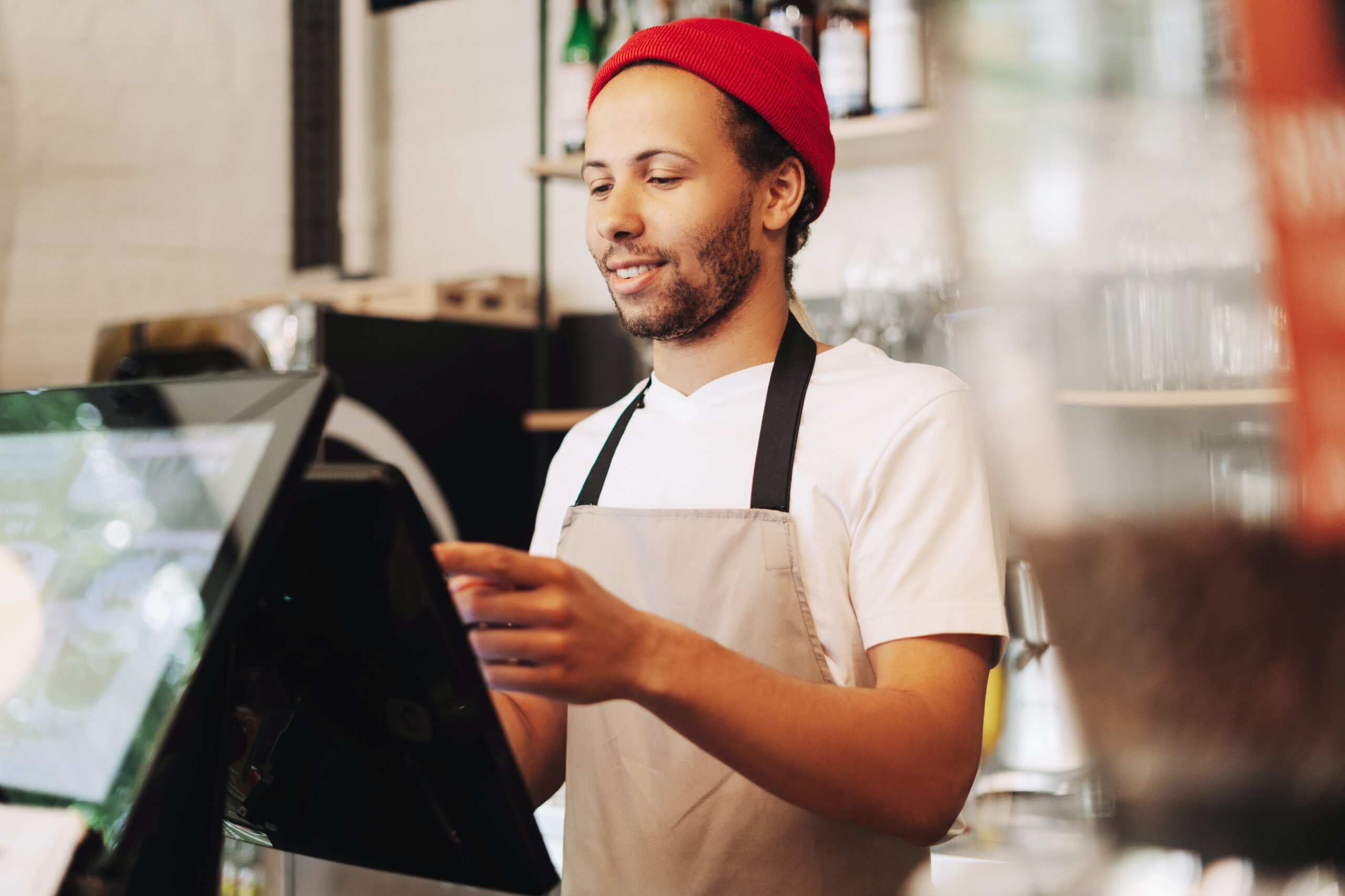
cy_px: 448
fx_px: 1868
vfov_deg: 27.0
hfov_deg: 39.6
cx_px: 672
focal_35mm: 50
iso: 500
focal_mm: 50
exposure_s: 1/250
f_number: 2
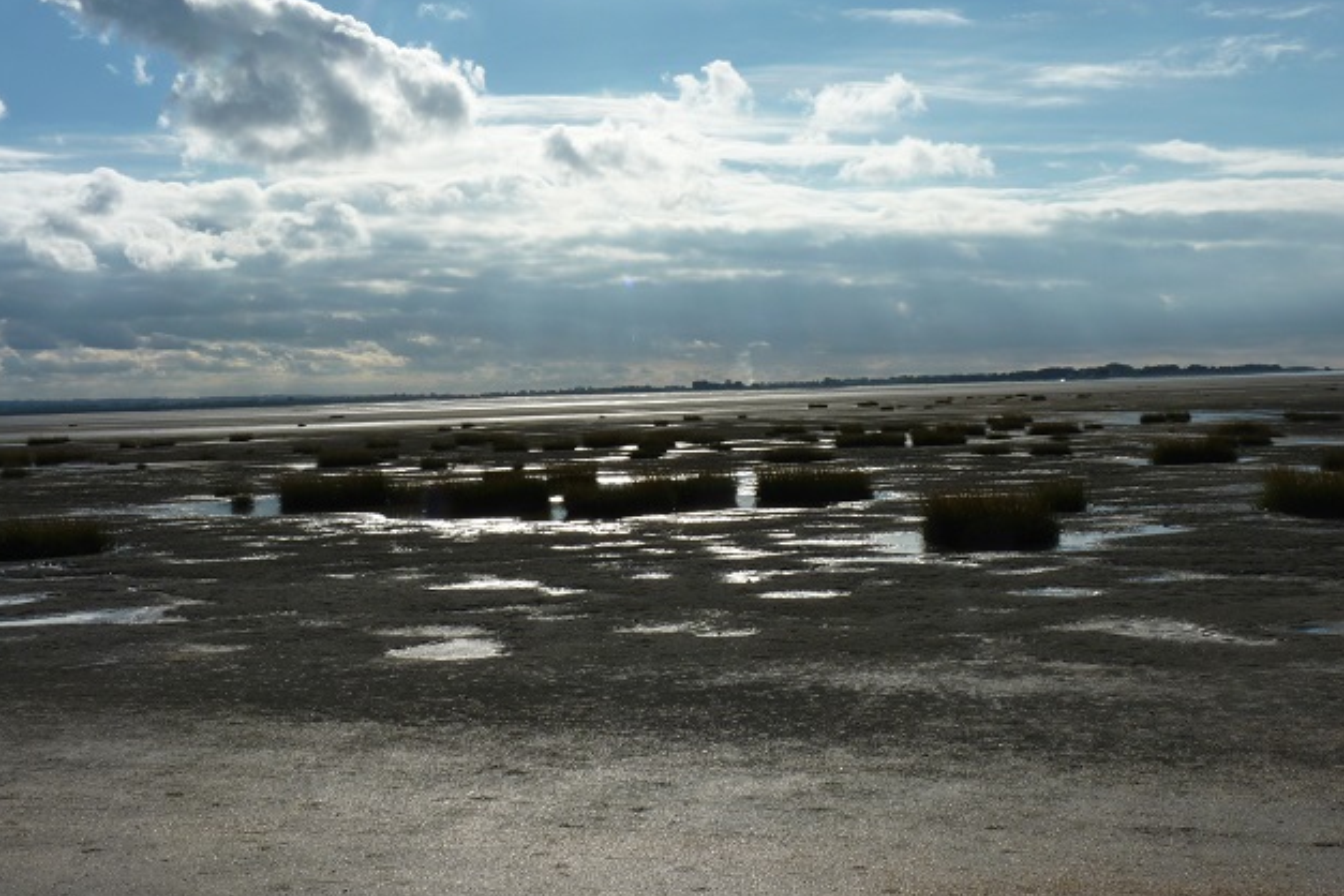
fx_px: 1941
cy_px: 397
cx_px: 680
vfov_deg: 26.0
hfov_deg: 38.2
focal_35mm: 52
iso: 80
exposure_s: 1/800
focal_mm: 8.7
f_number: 8
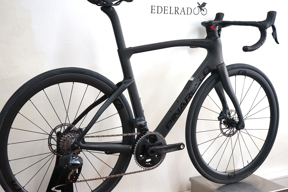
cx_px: 144
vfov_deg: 24.6
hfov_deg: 36.3
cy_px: 96
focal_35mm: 55
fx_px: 440
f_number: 5
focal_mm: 55
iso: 1600
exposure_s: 1/160
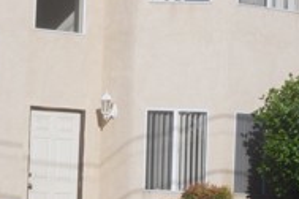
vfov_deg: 7.1
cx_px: 51
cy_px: 100
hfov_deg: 10.6
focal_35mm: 193
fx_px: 1603
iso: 400
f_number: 22
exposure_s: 1/180
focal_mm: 37.5
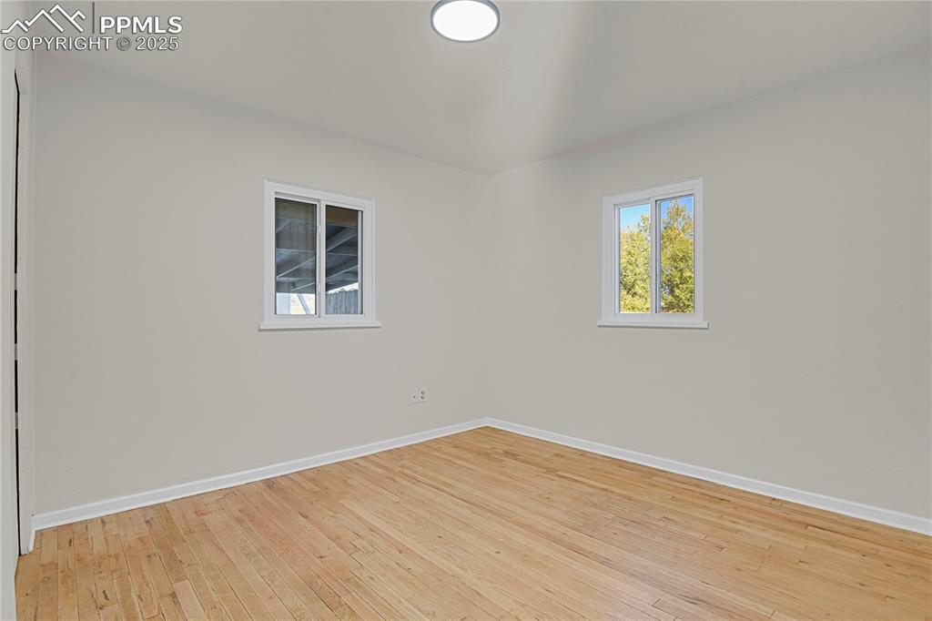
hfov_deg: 93.3
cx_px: 466
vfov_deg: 70.4
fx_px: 440
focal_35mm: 17
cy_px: 310
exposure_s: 2
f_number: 8
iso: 250
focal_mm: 17
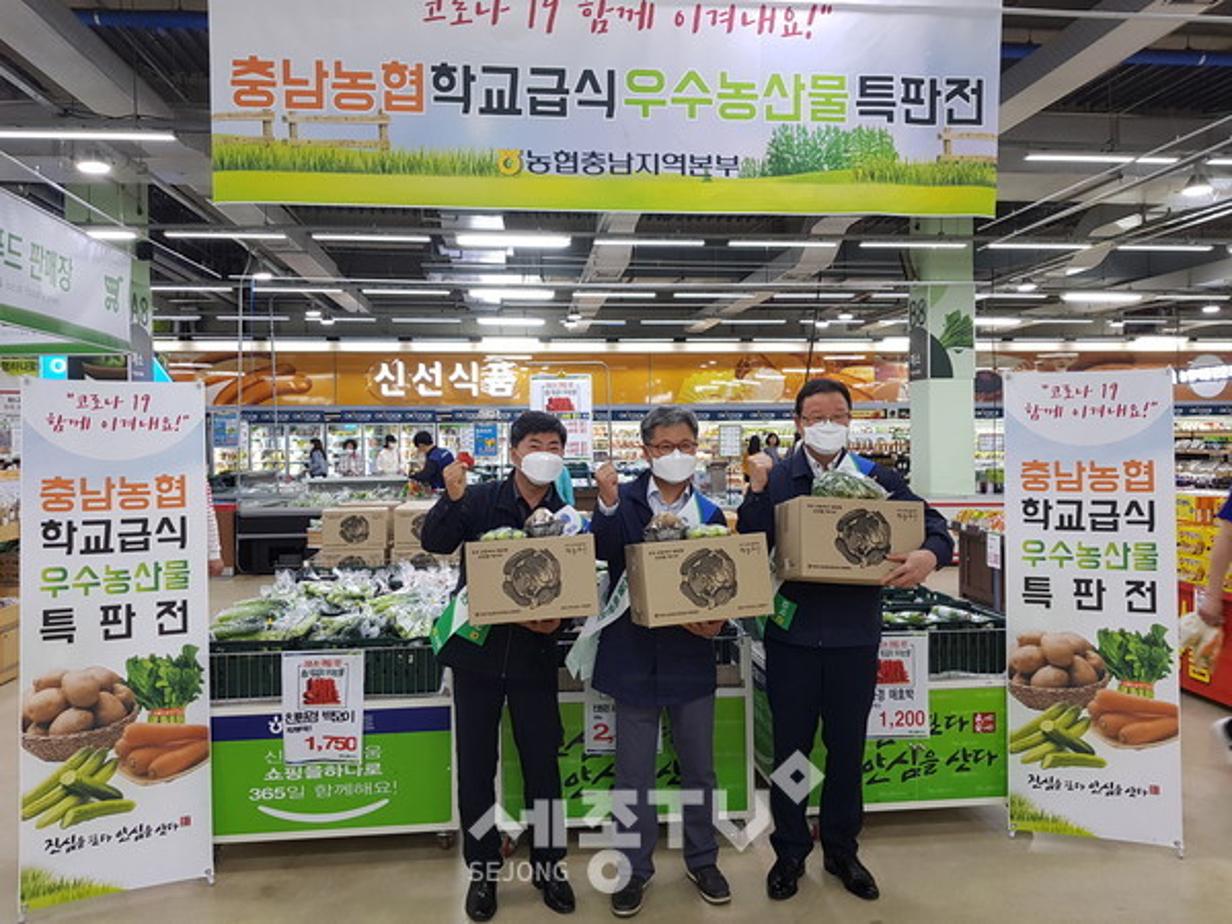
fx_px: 925
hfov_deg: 67.3
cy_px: 462
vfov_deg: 53.1
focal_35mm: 26
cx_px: 616
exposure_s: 1/60
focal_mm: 4.2
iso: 100
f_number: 1.7
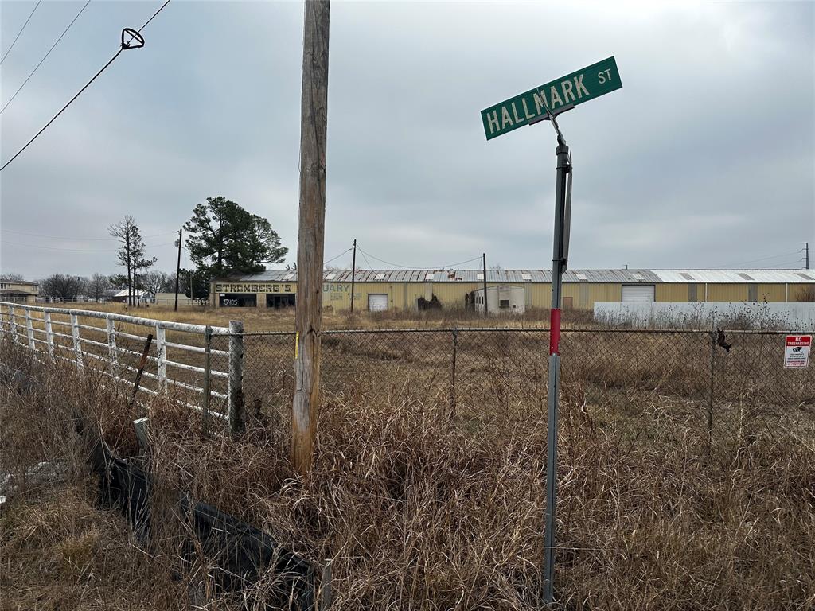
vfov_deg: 56.8
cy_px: 306
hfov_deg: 71.6
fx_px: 565
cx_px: 408
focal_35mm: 24
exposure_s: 1/3356
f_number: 1.78
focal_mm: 6.86
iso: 80
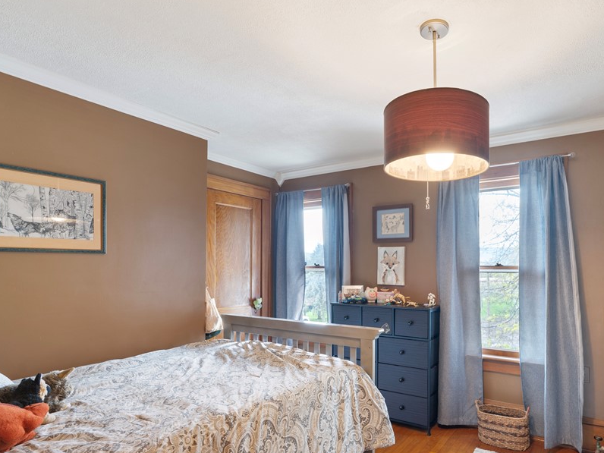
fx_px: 378
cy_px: 265
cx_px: 379
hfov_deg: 75.8
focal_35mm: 22
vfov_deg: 61.5
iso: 400
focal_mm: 16.5
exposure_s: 1/3
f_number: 7.1
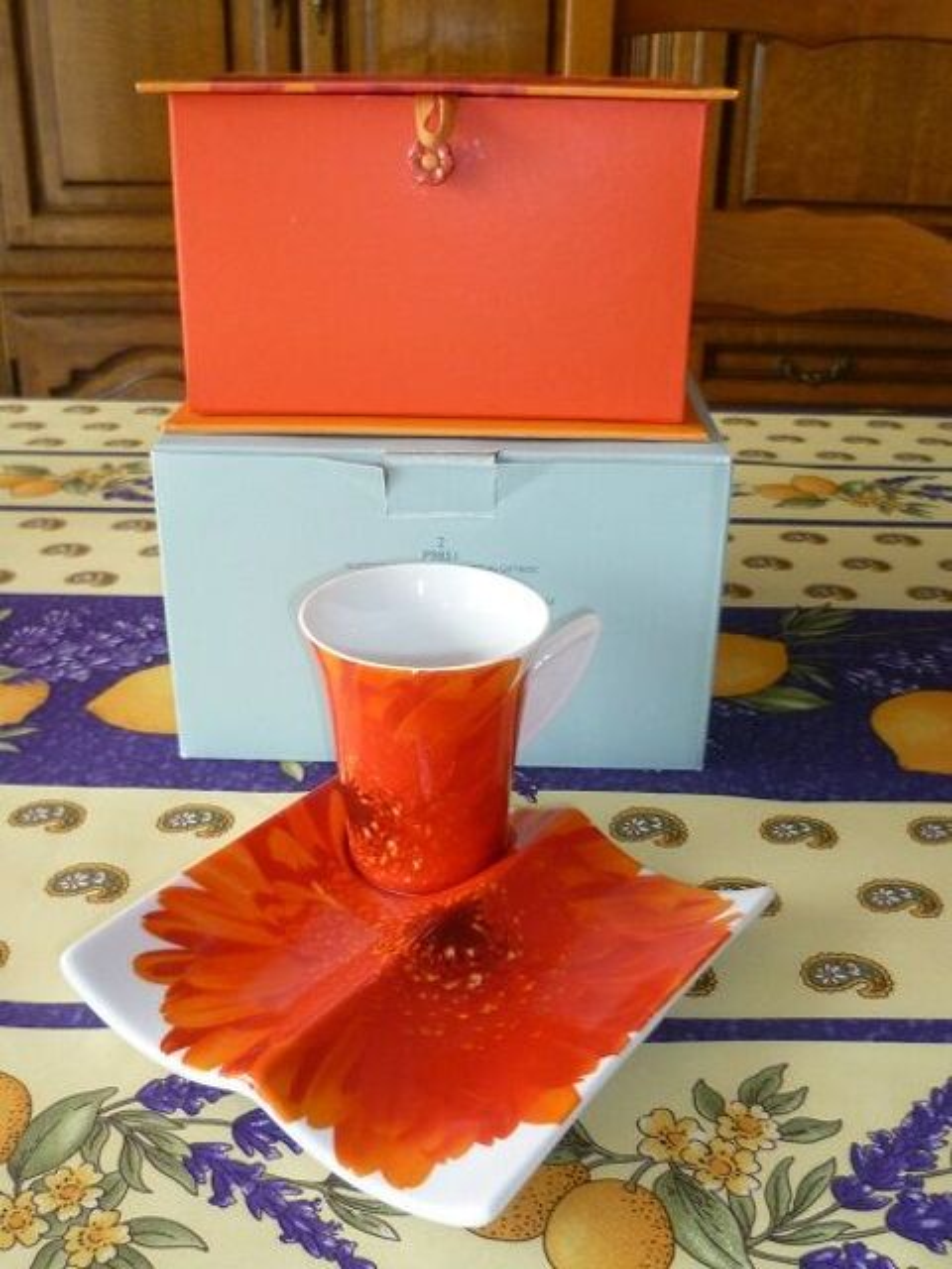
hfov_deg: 41.8
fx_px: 1247
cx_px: 476
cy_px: 634
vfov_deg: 54.0
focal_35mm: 34
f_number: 3.2
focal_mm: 6.1
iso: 320
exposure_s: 1/60
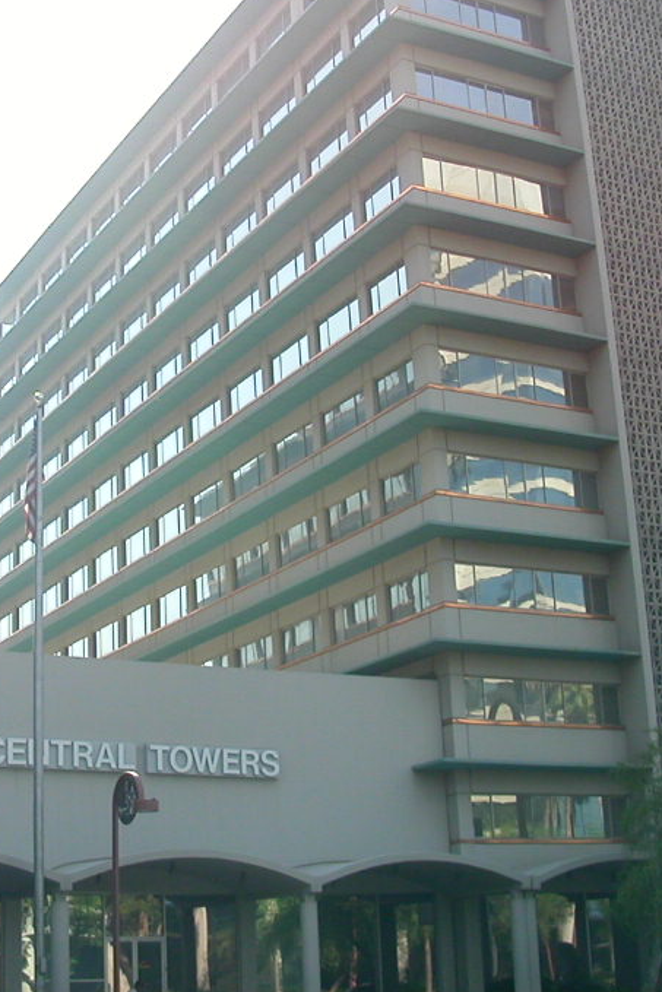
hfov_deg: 23.2
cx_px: 189
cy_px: 481
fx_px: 1599
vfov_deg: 34.5
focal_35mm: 58
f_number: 2.7
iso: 100
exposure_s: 1/1106
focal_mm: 5.6
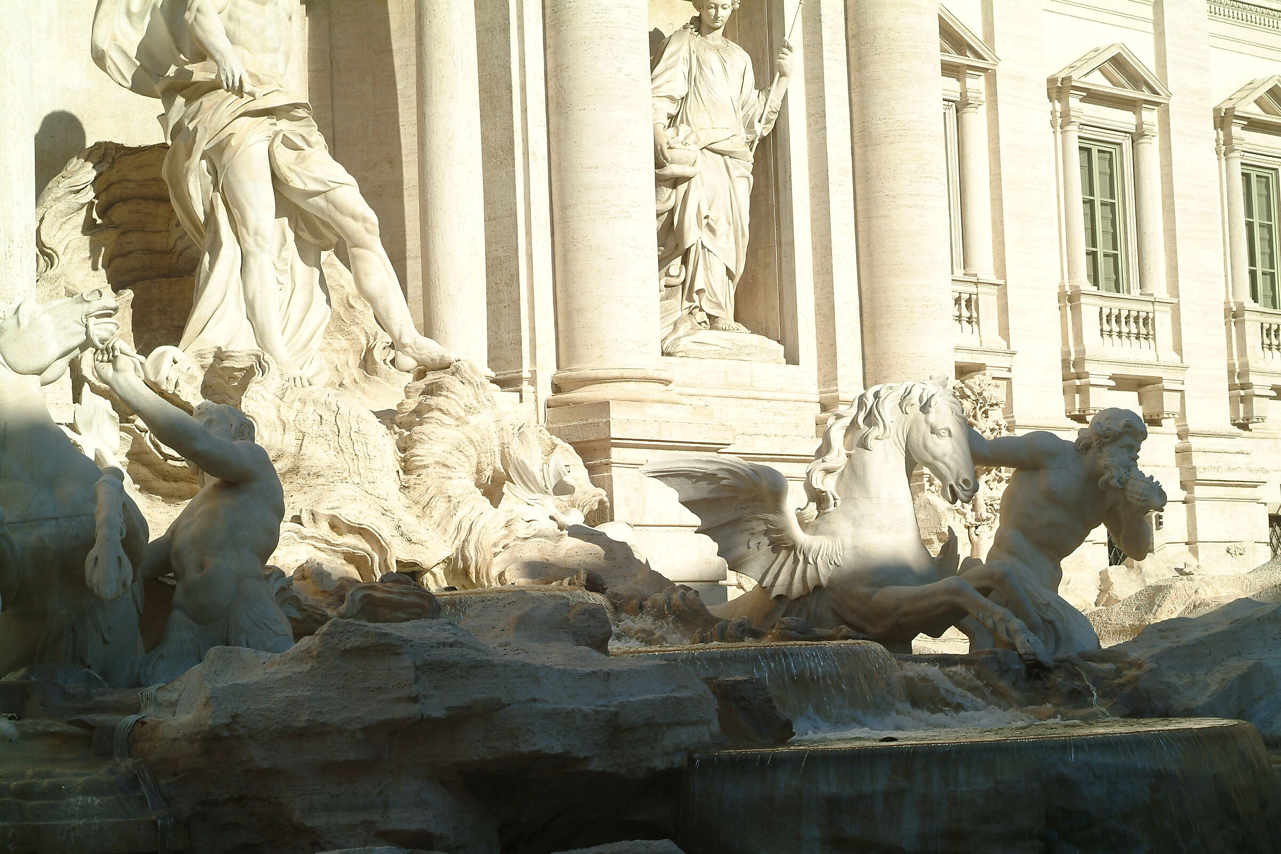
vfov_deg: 18.2
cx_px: 640
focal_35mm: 75
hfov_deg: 27.0
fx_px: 2669
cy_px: 427
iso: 100
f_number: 11
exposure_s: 1/125
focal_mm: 50
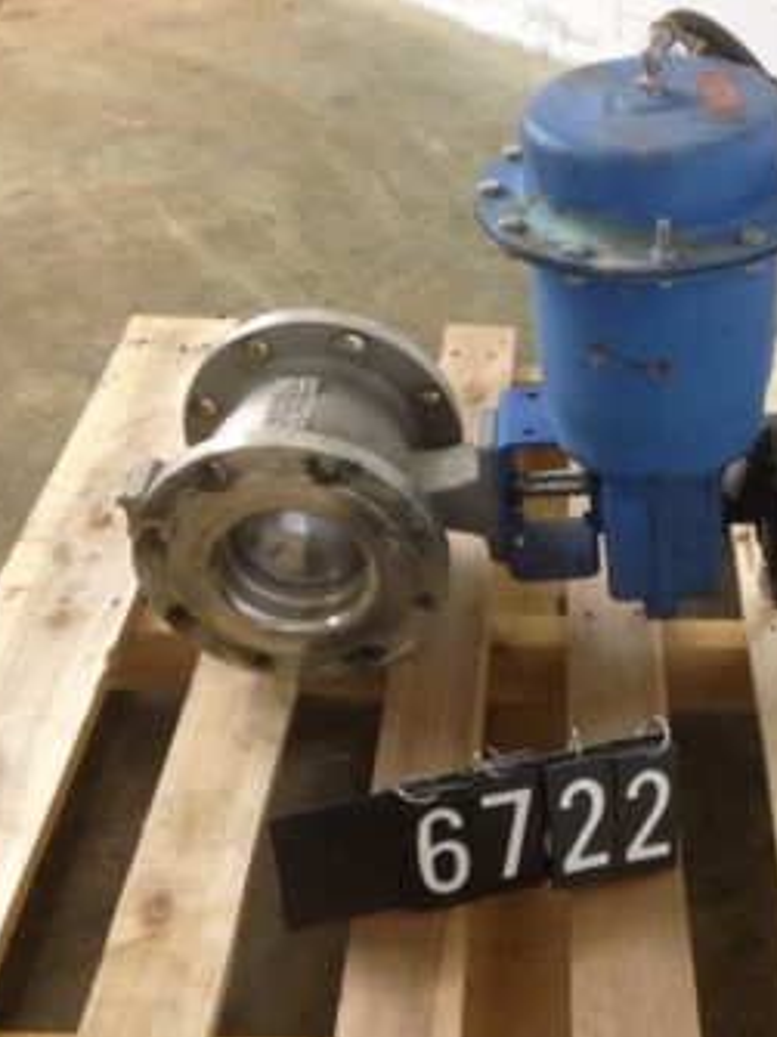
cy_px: 520
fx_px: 1408
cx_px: 551
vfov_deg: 40.4
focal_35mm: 47
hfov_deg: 30.5
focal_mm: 4.28
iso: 250
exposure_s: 1/20
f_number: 2.4
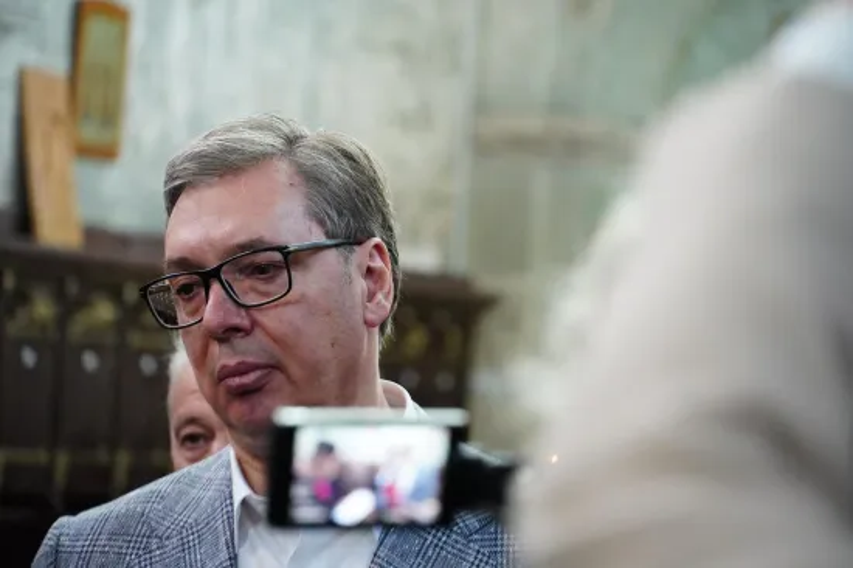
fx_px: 4653
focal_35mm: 196
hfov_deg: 10.5
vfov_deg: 7.0
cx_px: 426
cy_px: 284
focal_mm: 131
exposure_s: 1/50
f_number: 5.6
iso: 4000
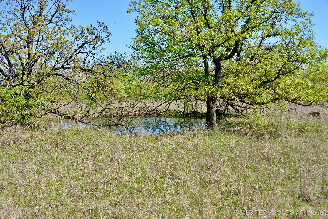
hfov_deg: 48.4
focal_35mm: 40
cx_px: 164
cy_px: 110
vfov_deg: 33.4
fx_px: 365
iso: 320
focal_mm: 40
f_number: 10
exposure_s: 1/400
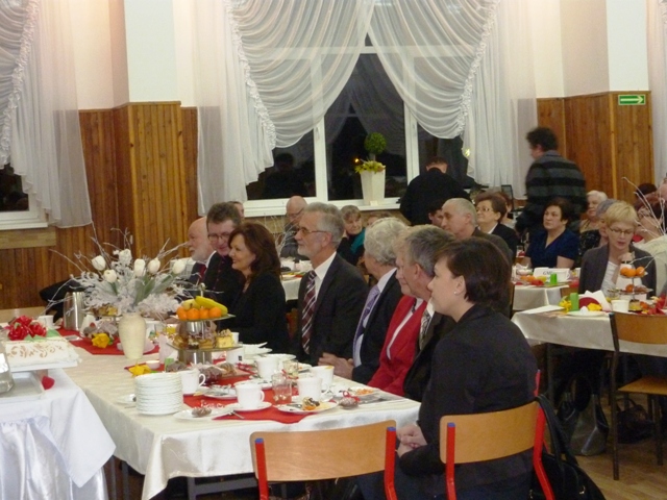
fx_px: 1291
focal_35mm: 67
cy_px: 250
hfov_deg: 29.0
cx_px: 334
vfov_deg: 21.9
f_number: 4.1
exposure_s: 1/30
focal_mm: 11
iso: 640
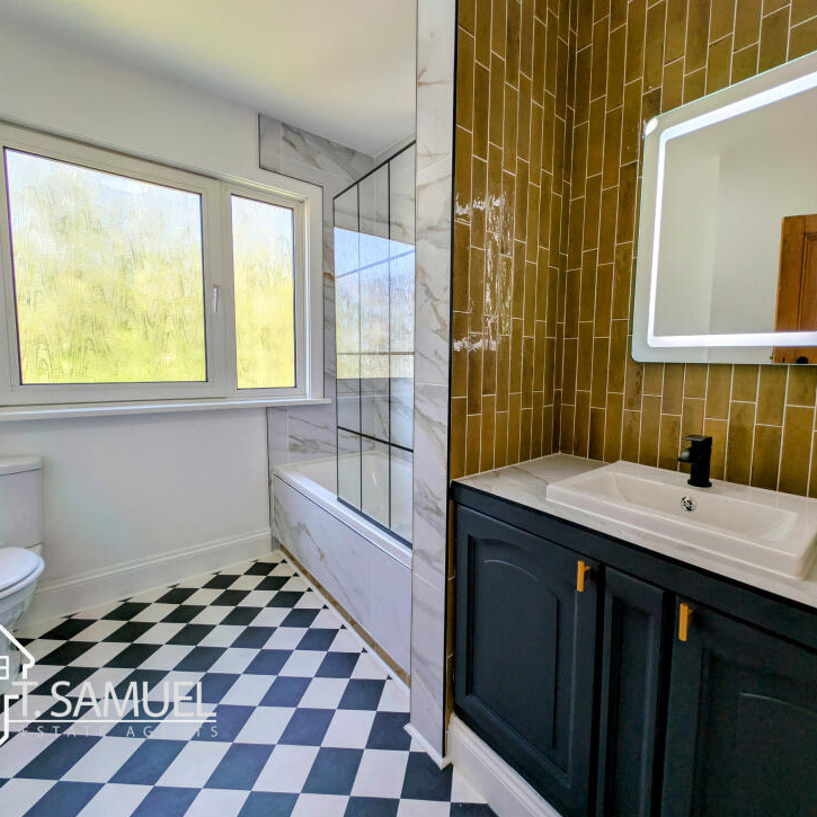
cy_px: 397
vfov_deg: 91.1
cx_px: 473
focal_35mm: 15
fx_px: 401
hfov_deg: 90.4
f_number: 1.95
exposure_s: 1/195
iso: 34
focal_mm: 2.23
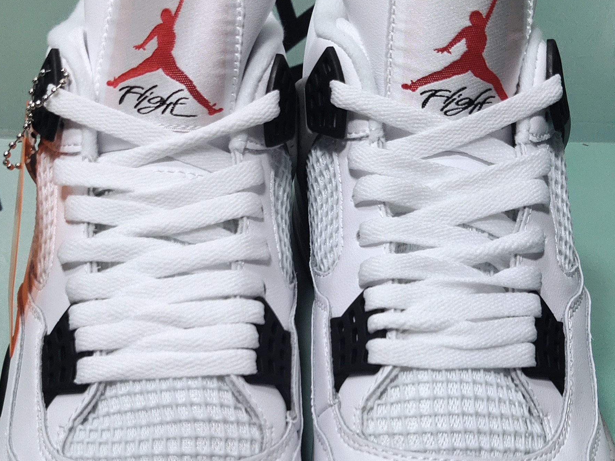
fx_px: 1208
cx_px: 289
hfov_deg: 28.6
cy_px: 336
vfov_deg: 21.5
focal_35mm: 68
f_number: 1.79
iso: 65
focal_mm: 4.35
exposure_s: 1/100
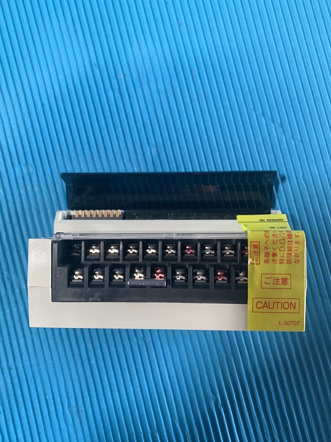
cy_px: 221
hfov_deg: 53.1
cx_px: 166
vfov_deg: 67.3
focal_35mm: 26
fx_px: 332
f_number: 1.8
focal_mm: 4.25
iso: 320
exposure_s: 1/60
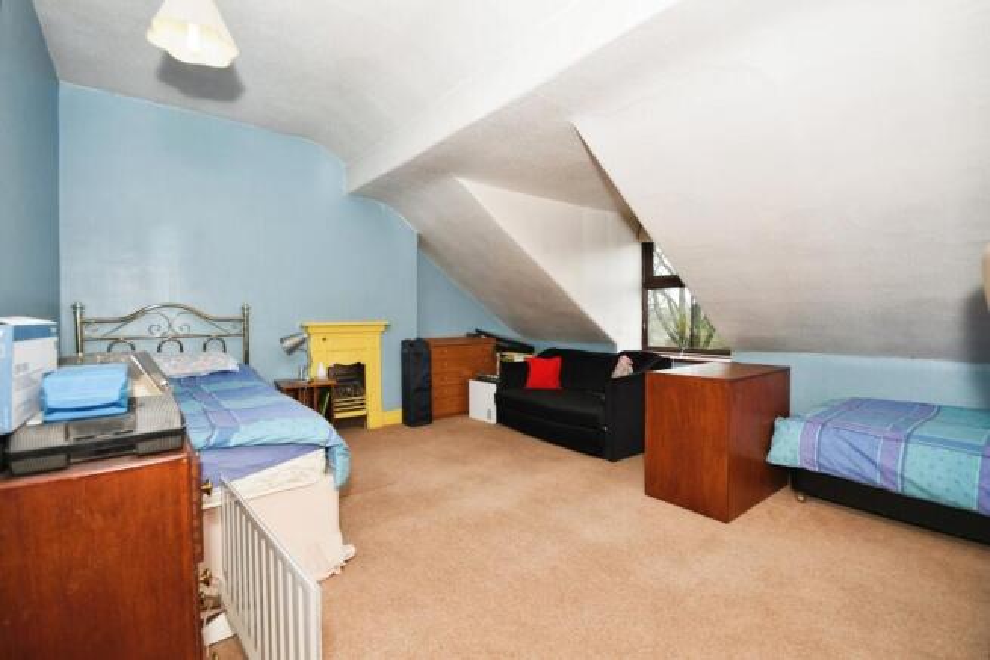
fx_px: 413
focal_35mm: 15
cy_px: 330
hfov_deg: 100.4
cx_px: 495
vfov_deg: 77.4
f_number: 8
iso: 400
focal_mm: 10
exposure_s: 1/60
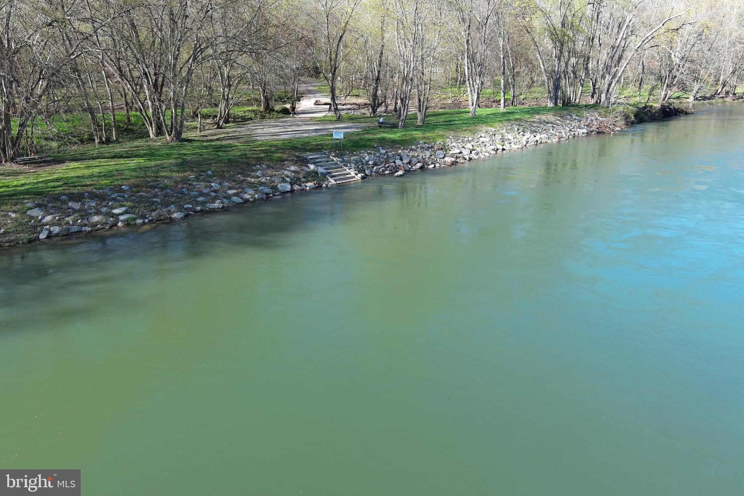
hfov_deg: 63.7
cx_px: 372
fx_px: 599
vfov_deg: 45.0
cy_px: 248
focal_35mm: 29
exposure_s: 1/315
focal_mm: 10.57
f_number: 2.8
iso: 100
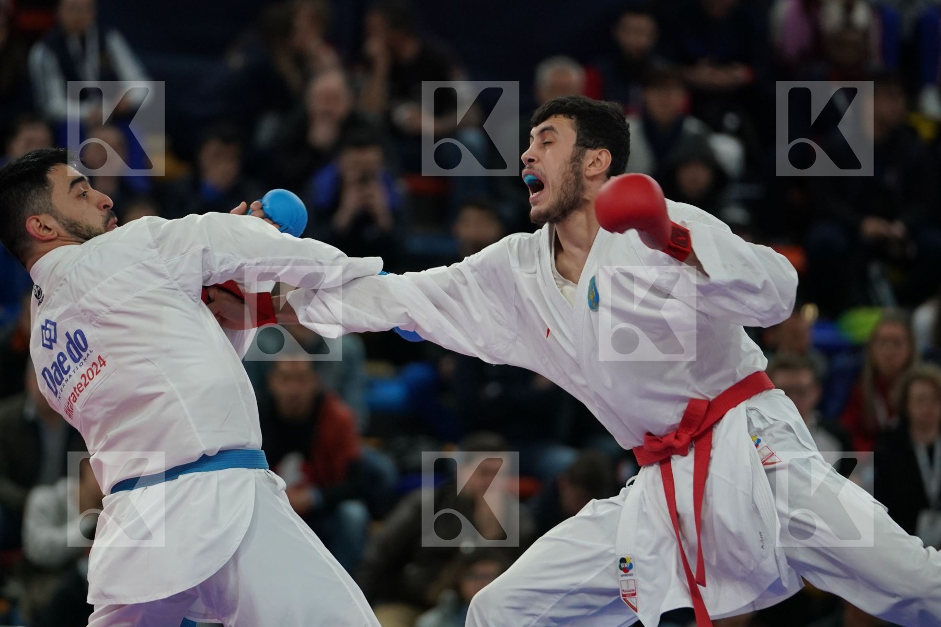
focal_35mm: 283
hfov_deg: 7.3
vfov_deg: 4.9
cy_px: 314
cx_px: 470
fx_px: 7397
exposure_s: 1/1000
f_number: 2.8
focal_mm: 189
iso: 1600
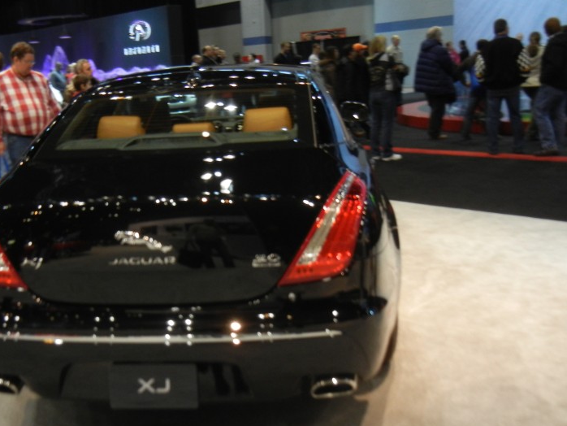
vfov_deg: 32.9
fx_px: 721
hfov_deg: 42.5
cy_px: 215
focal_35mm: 44
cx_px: 203
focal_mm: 5.4
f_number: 3.5
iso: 312
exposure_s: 1/45.6
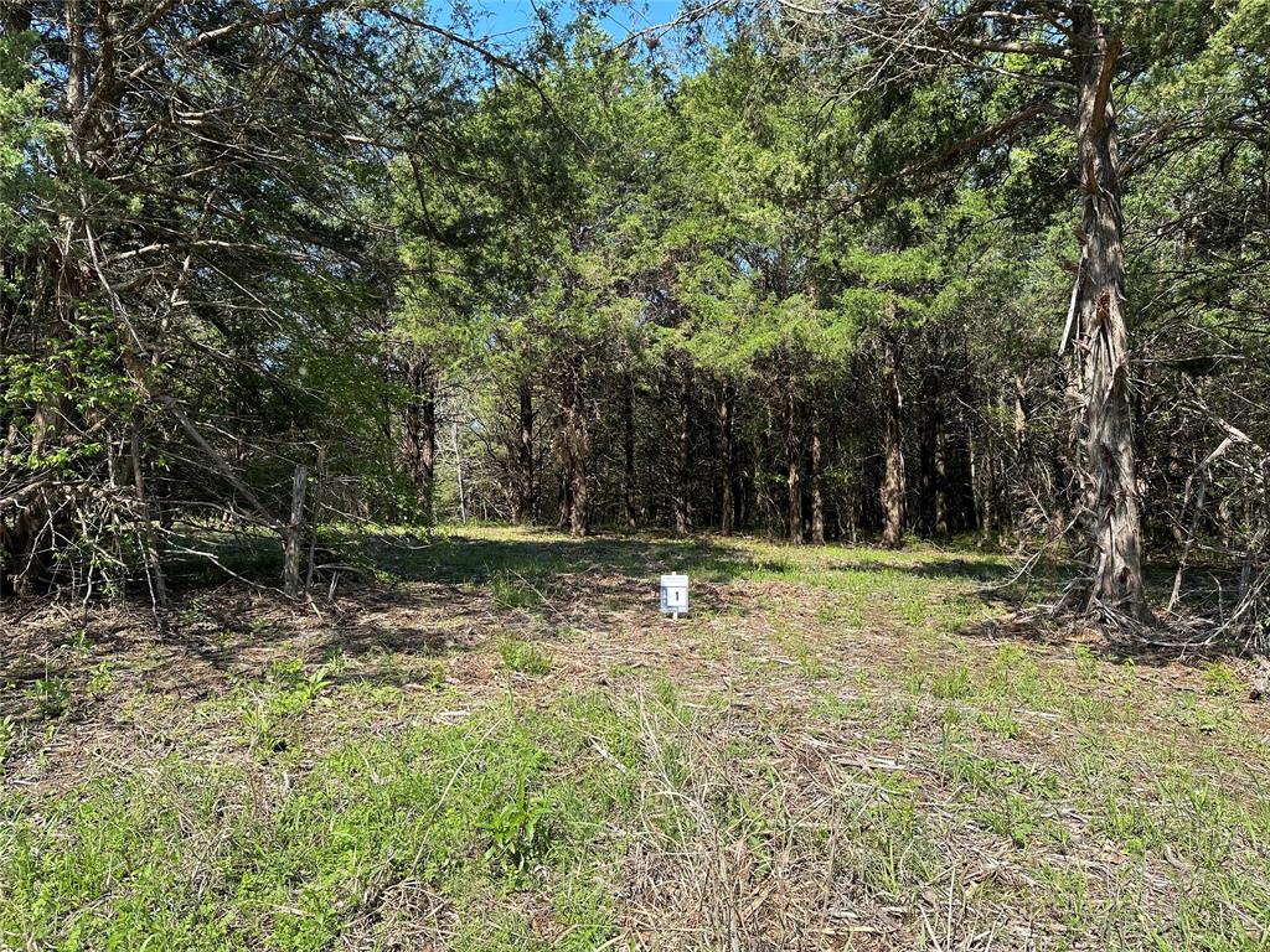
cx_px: 635
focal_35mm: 24
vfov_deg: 56.8
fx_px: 881
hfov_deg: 71.6
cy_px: 476
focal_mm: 6.86
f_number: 1.78
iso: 80
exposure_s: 1/1587
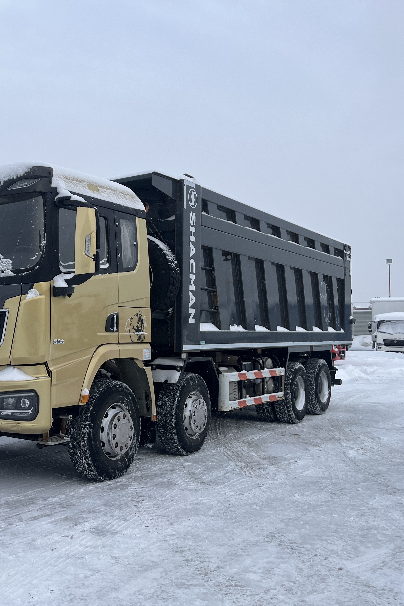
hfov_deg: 34.0
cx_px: 39
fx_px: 623
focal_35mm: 37
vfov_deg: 51.9
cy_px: 311
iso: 50
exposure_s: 1/1992
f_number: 1.6
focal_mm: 5.1
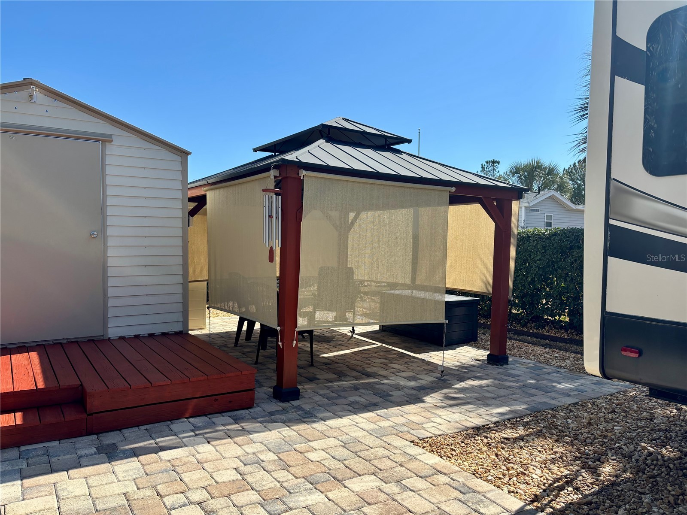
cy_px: 258
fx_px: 516
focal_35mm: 26
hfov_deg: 67.3
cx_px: 344
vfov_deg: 53.1
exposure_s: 1/3311
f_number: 1.6
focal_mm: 5.96
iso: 50
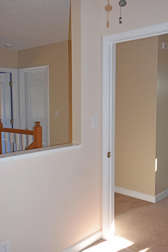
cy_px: 126
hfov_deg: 34.2
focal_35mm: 39
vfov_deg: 49.6
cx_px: 84
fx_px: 273
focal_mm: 26
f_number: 7.1
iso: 2000
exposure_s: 1/200
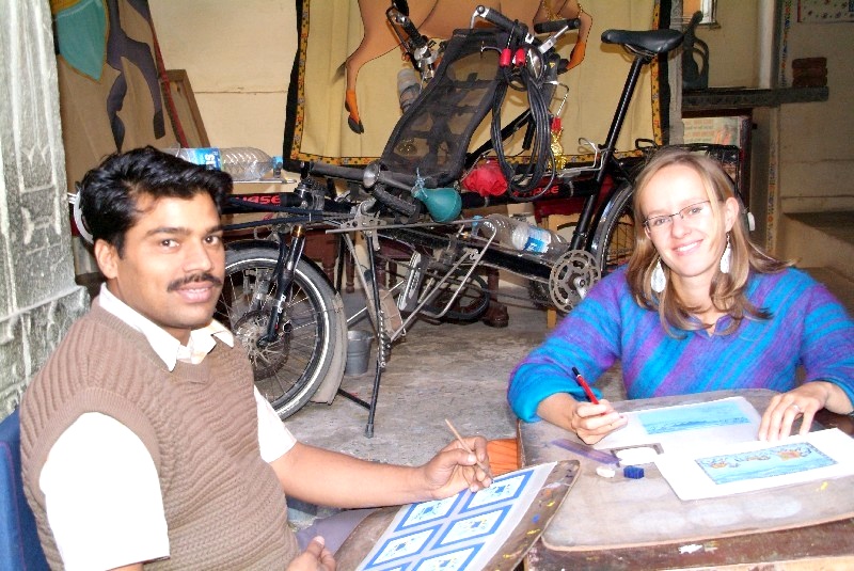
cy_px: 286
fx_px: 1116
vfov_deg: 28.7
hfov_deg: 41.9
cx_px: 427
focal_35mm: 47
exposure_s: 1/60
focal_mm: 31
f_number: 5.6
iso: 1600
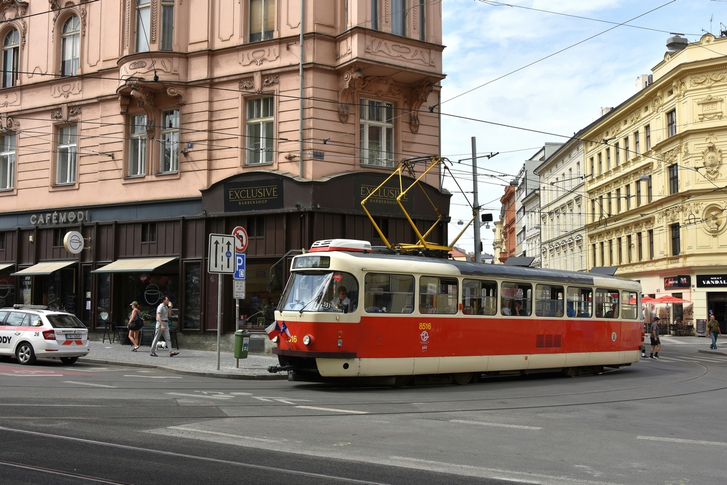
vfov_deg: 34.2
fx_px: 788
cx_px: 364
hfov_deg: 49.6
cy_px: 242
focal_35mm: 39
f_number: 9
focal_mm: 26
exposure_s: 1/320
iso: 125
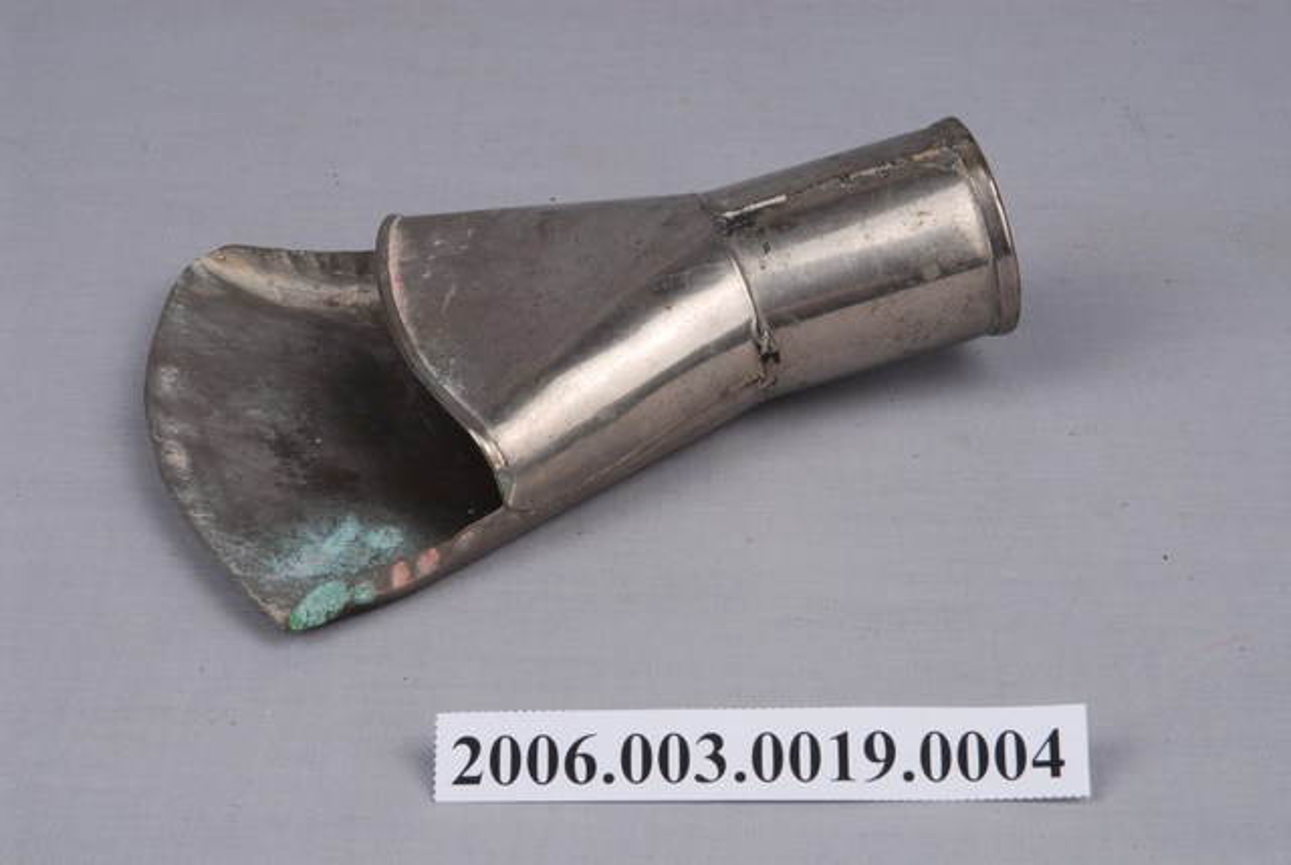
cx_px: 646
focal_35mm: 105
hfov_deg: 19.4
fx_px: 3771
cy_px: 432
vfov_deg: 13.1
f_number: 29
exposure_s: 1/100
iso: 100
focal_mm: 70
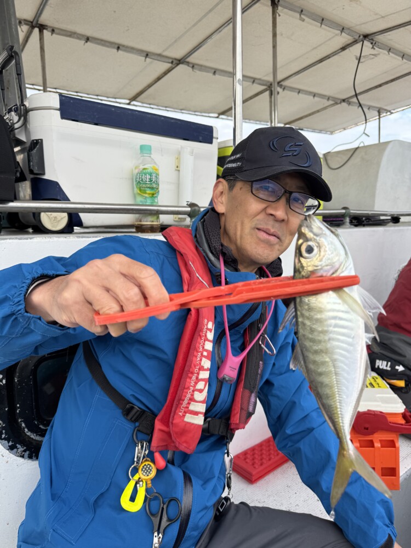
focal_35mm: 24
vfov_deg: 71.6
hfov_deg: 56.8
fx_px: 380
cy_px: 274
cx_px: 206
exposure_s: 1/362
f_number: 1.78
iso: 80
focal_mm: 6.76
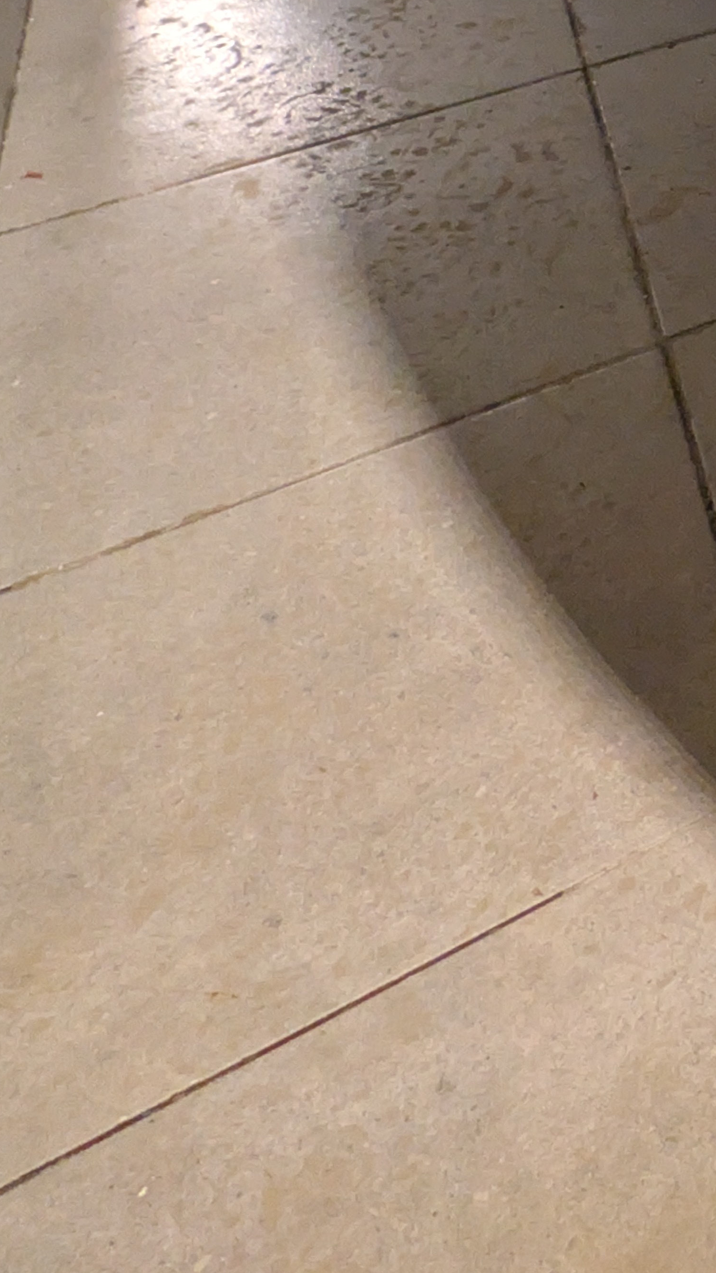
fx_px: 1350
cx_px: 1680
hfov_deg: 15.7
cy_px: 1
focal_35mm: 40
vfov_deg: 43.3
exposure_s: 1/40
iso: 362
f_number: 1.95
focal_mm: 2.23
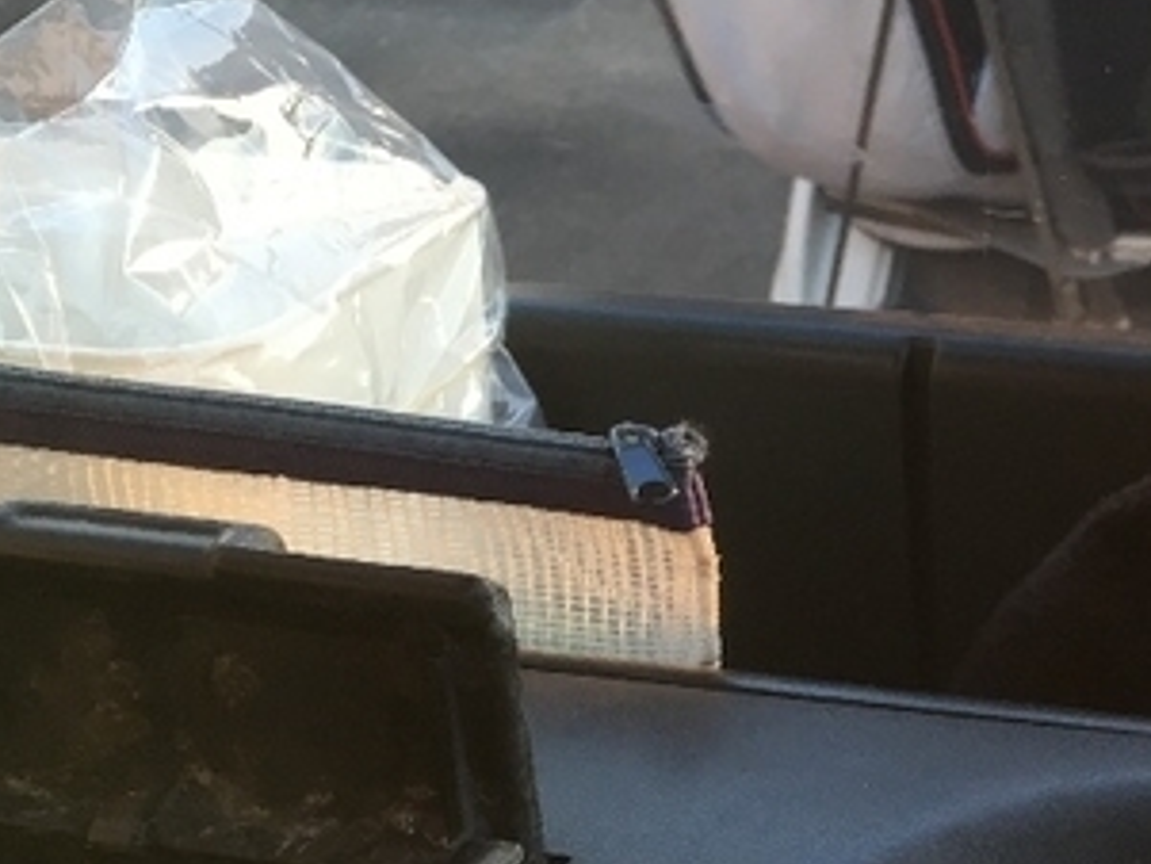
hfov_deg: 23.5
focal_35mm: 77
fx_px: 2561
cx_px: 1315
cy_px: 535
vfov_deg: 19.1
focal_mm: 4.15
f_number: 2.2
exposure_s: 1/40
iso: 25
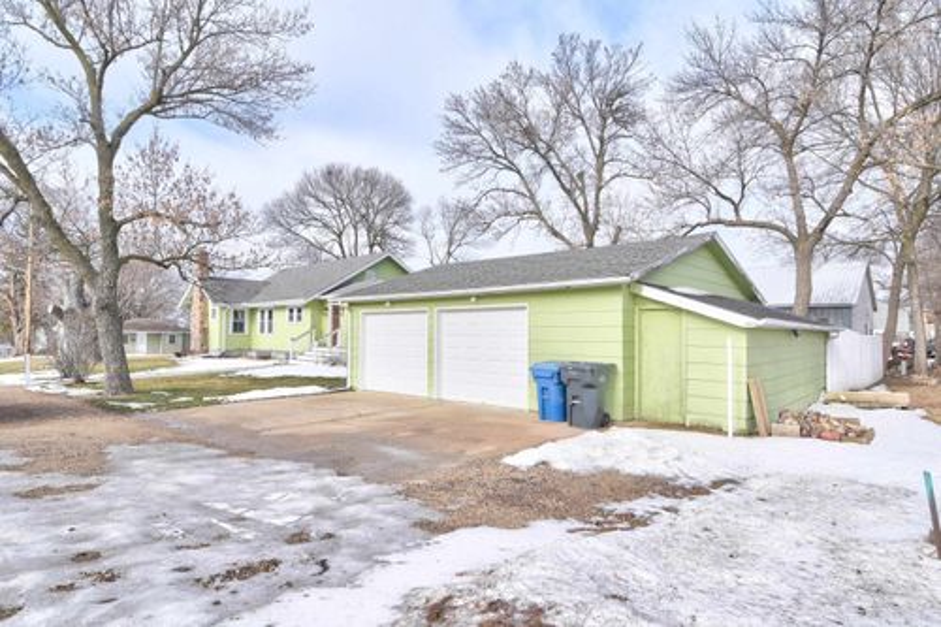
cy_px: 314
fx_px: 418
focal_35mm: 16
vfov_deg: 73.7
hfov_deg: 96.8
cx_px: 470
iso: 100
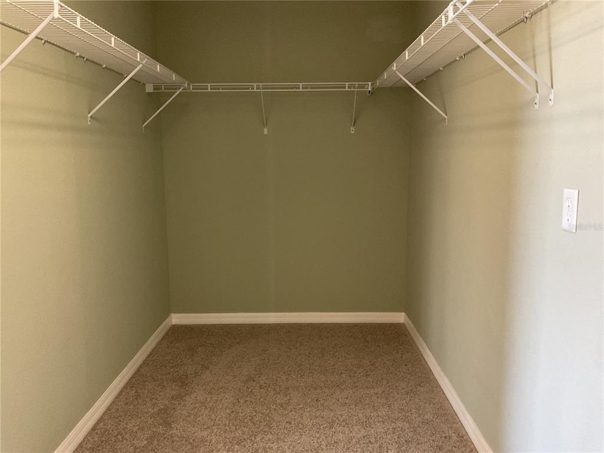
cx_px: 302
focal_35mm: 29
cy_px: 226
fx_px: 506
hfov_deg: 61.7
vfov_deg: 48.2
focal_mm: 3
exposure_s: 1/60
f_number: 1.8
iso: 250
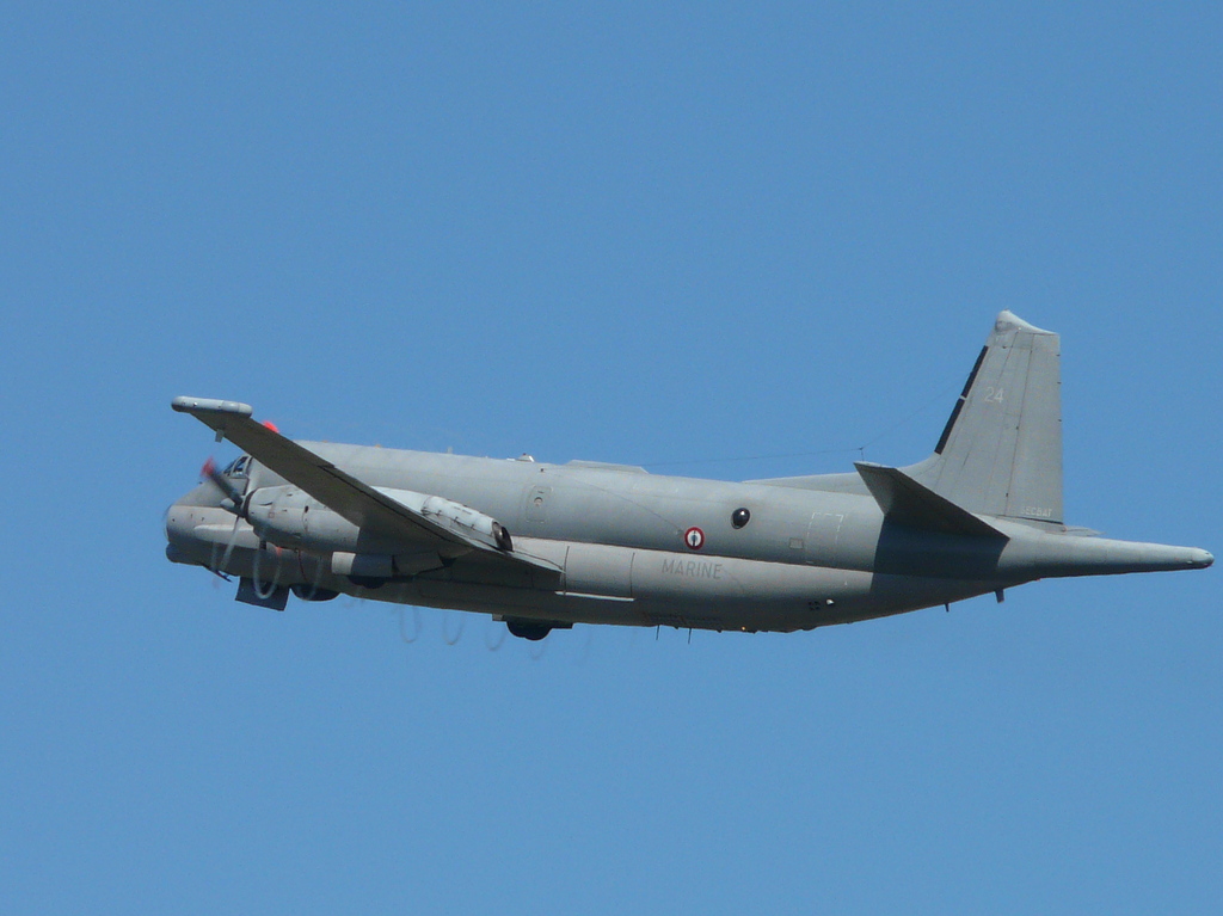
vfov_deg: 3.4
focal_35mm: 436
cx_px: 612
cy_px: 458
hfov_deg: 4.5
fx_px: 15397
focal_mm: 71.6
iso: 100
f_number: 7.1
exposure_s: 1/500
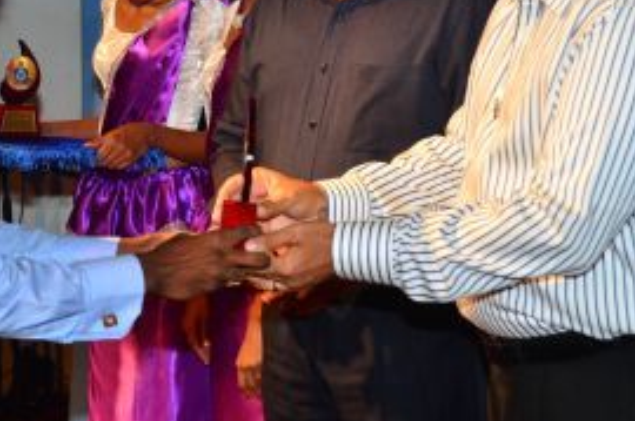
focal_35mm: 120
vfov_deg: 11.3
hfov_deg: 17.1
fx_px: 2113
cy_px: 98
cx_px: 252
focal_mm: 36
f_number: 5
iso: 400
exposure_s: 1/60
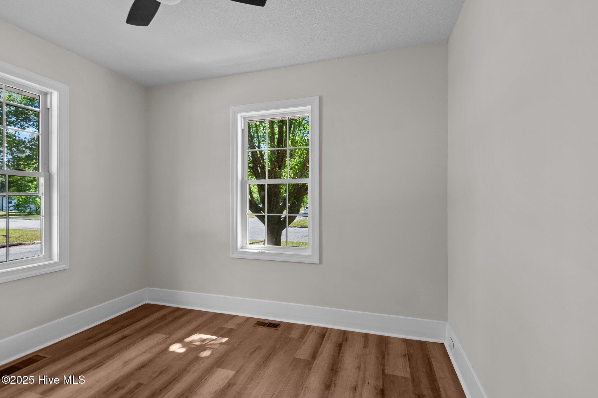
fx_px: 266
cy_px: 199
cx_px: 299
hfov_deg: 96.8
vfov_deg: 73.7
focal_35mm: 16
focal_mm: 16
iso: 400
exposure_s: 1/40
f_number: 4
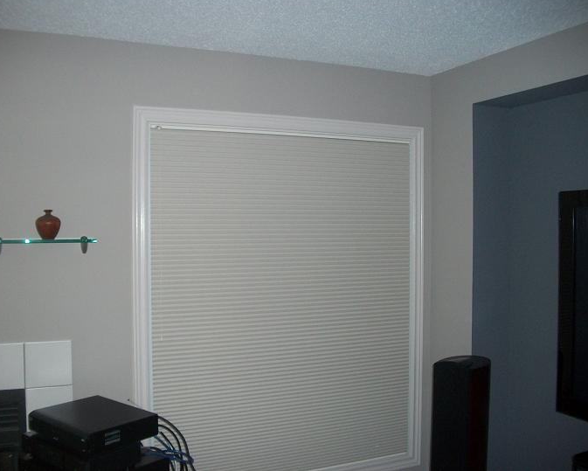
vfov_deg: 43.4
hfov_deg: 52.8
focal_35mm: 34
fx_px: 592
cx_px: 310
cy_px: 232
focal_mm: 5.7
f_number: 2.9
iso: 160
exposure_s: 1/30
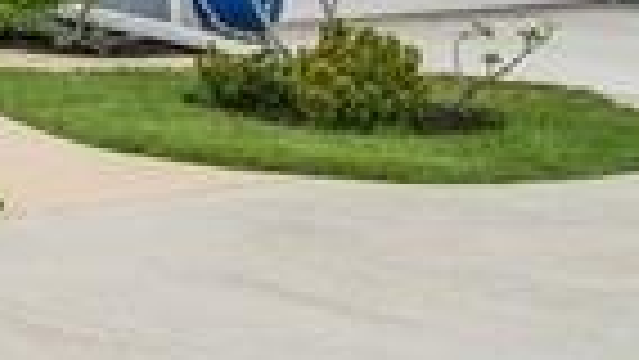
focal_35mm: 115
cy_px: -200
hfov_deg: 13.5
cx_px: -909
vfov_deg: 10.2
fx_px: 1948
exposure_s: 1/250
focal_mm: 19.5
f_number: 9
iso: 160
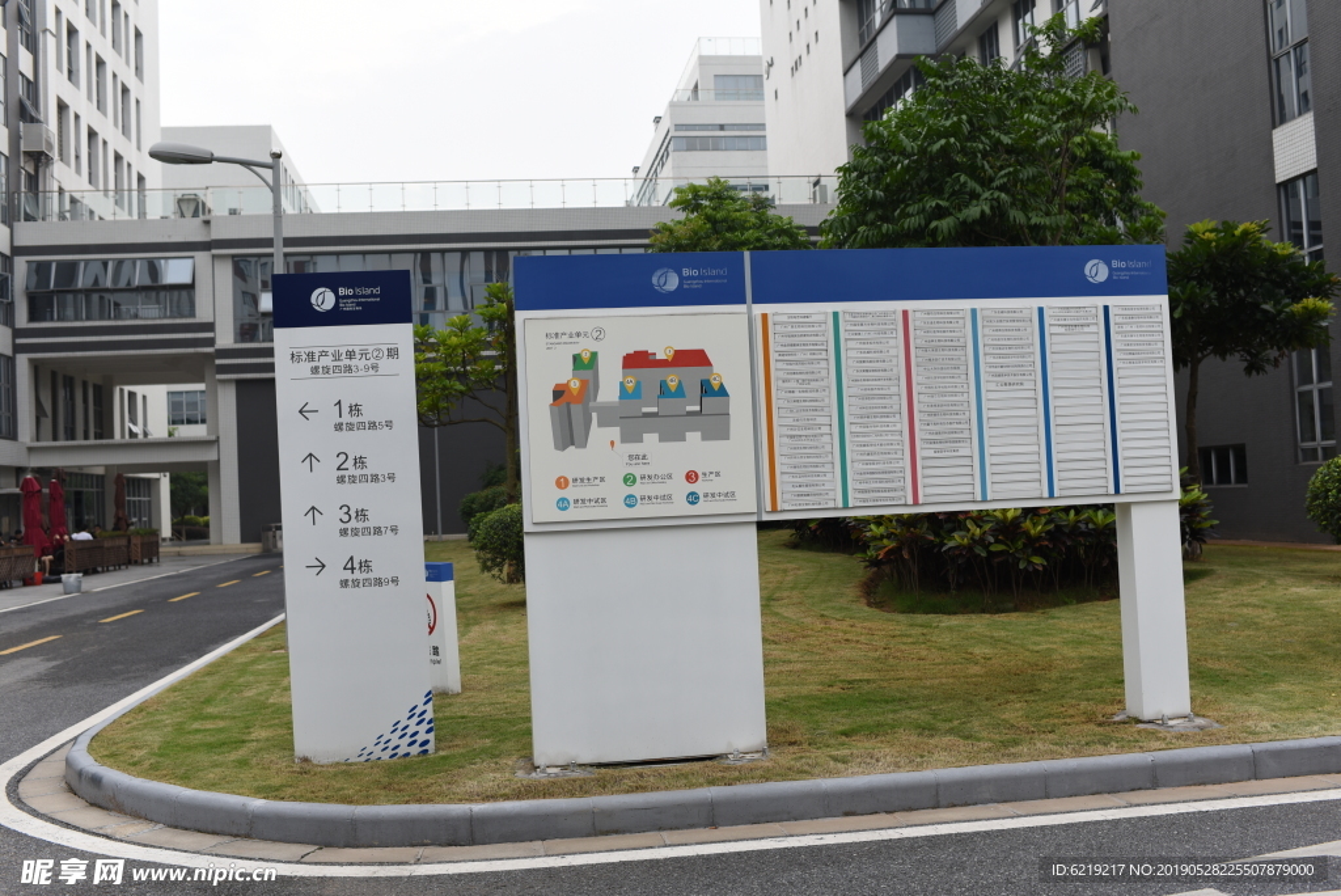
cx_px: 670
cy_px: 448
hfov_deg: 54.4
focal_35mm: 35
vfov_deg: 37.9
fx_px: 1304
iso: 100
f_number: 4.5
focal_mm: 35
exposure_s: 1/125
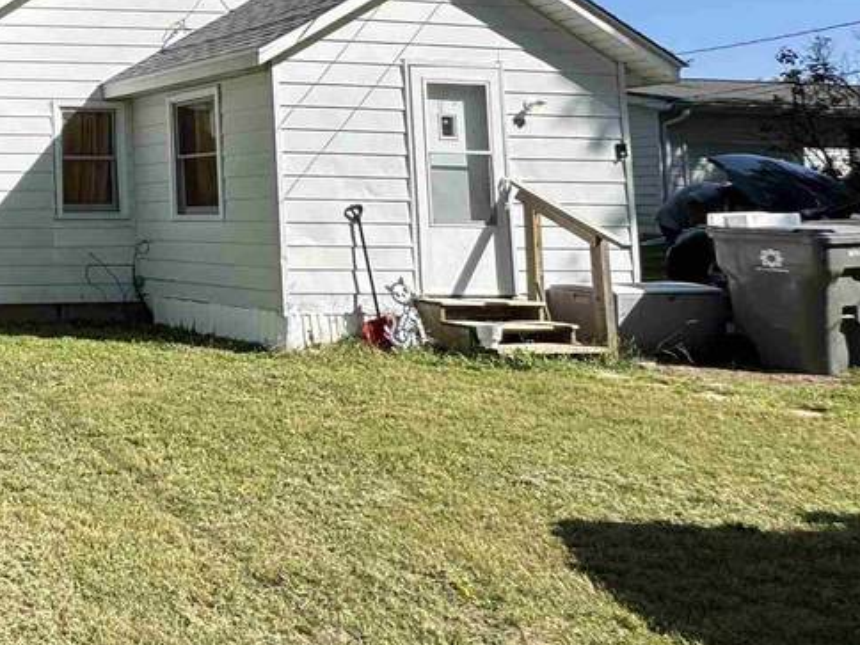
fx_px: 919
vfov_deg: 37.4
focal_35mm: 37
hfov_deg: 34.7
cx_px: -263
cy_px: 133
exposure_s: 1/889
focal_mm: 2.22
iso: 50
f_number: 2.2
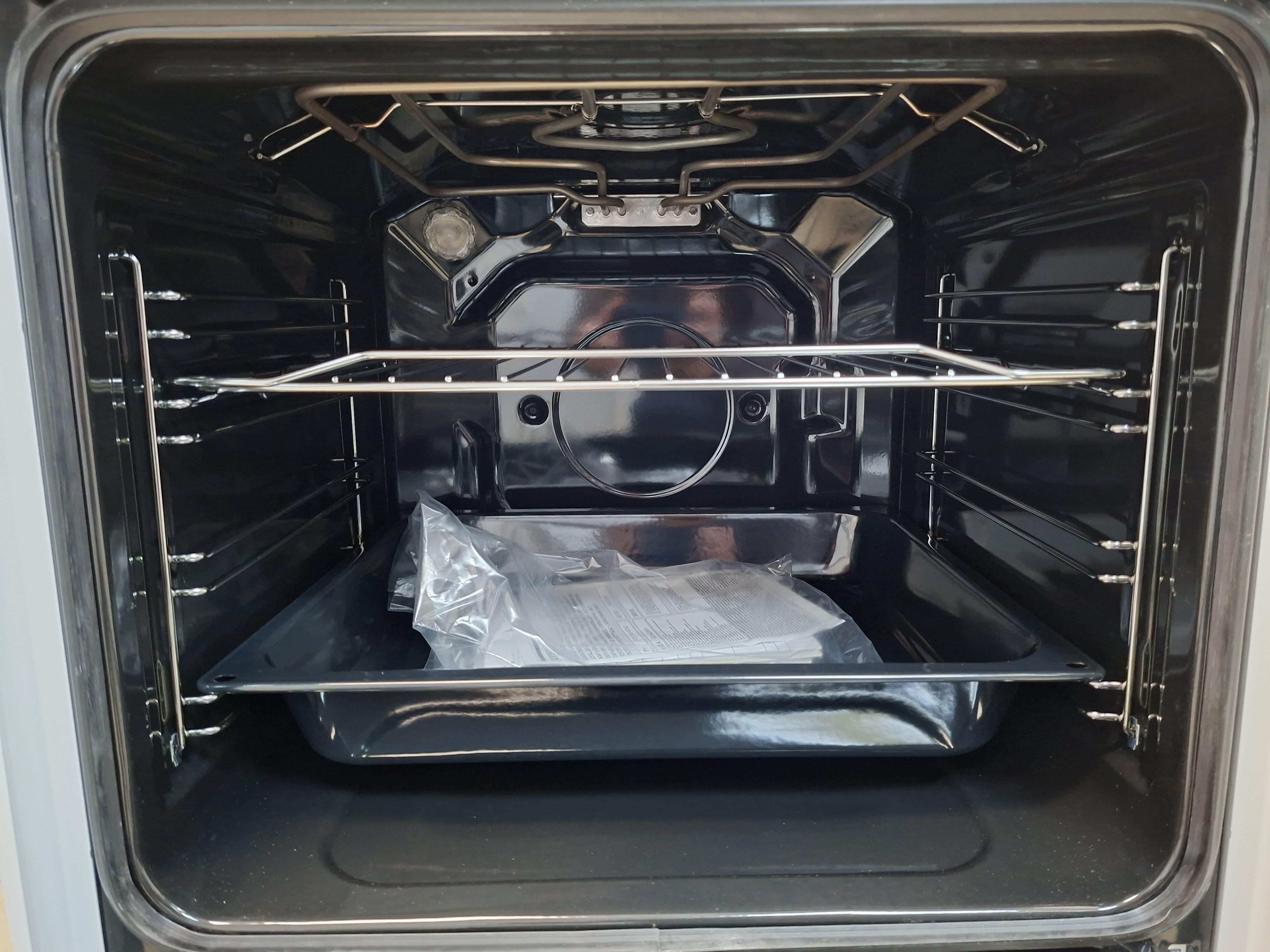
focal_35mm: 23
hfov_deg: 73.9
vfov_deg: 58.9
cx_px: 635
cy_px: 476
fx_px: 844
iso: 800
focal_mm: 5.54
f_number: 1.8
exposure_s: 1/25
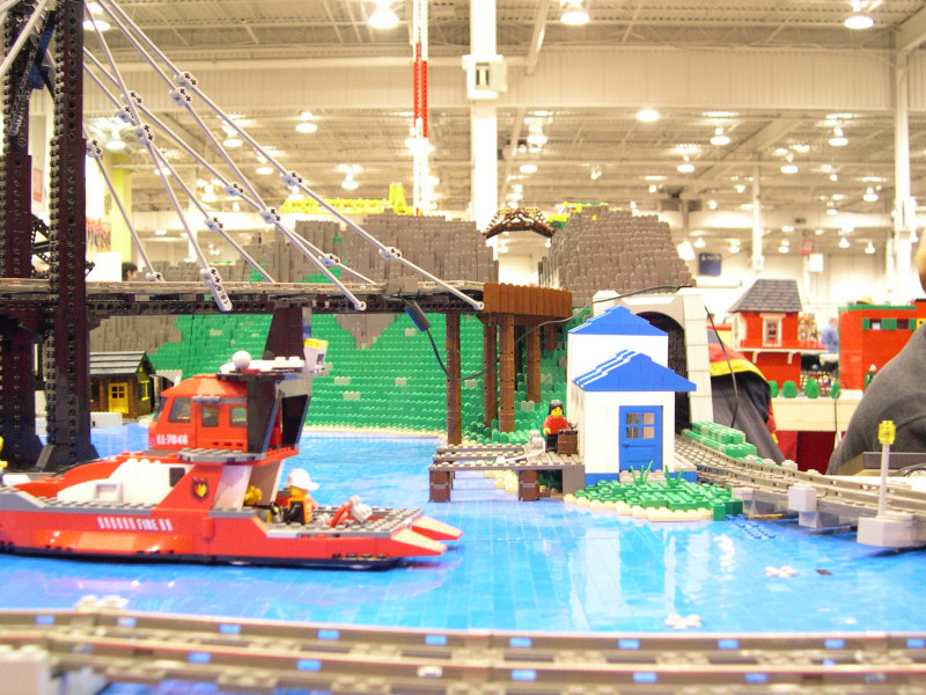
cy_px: 348
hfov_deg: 44.8
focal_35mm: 42
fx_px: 1124
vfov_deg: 34.3
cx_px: 463
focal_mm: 9
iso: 400
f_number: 2.9
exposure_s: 1/6.9
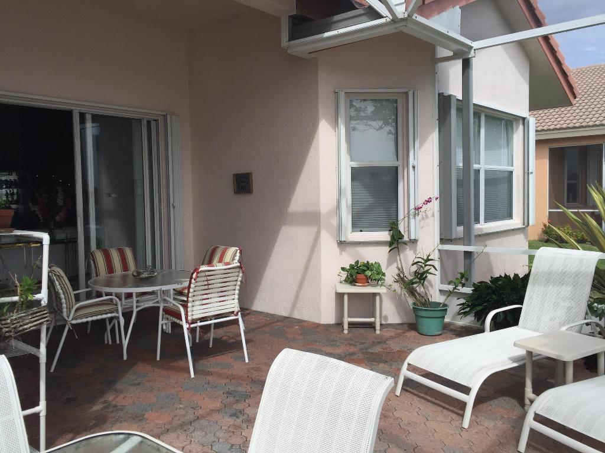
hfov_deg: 61.7
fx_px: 507
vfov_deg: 48.2
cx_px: 302
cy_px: 226
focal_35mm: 29
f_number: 2.2
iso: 32
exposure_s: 1/1799
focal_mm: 4.15
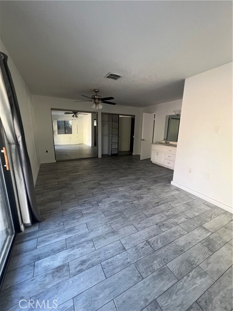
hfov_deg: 89.9
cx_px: 116
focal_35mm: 13
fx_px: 117
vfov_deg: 106.2
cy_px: 156
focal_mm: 1.57
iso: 250
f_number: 1.8
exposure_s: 1/83
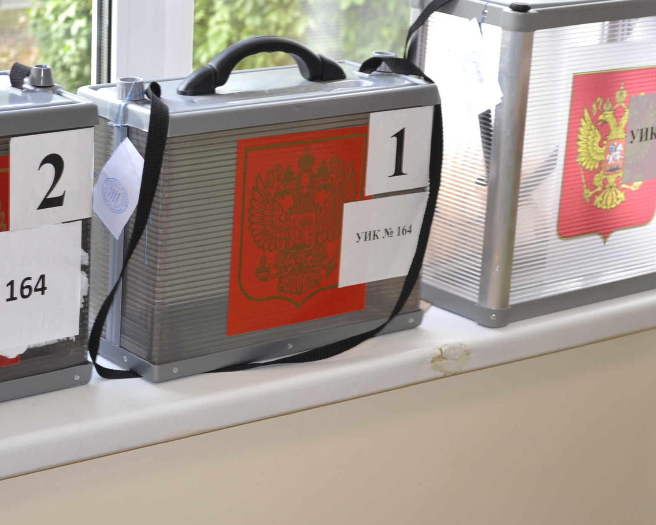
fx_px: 1883
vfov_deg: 15.9
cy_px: 213
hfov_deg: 19.7
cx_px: 252
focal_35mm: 97
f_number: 5.3
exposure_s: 1/60
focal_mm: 46
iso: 400
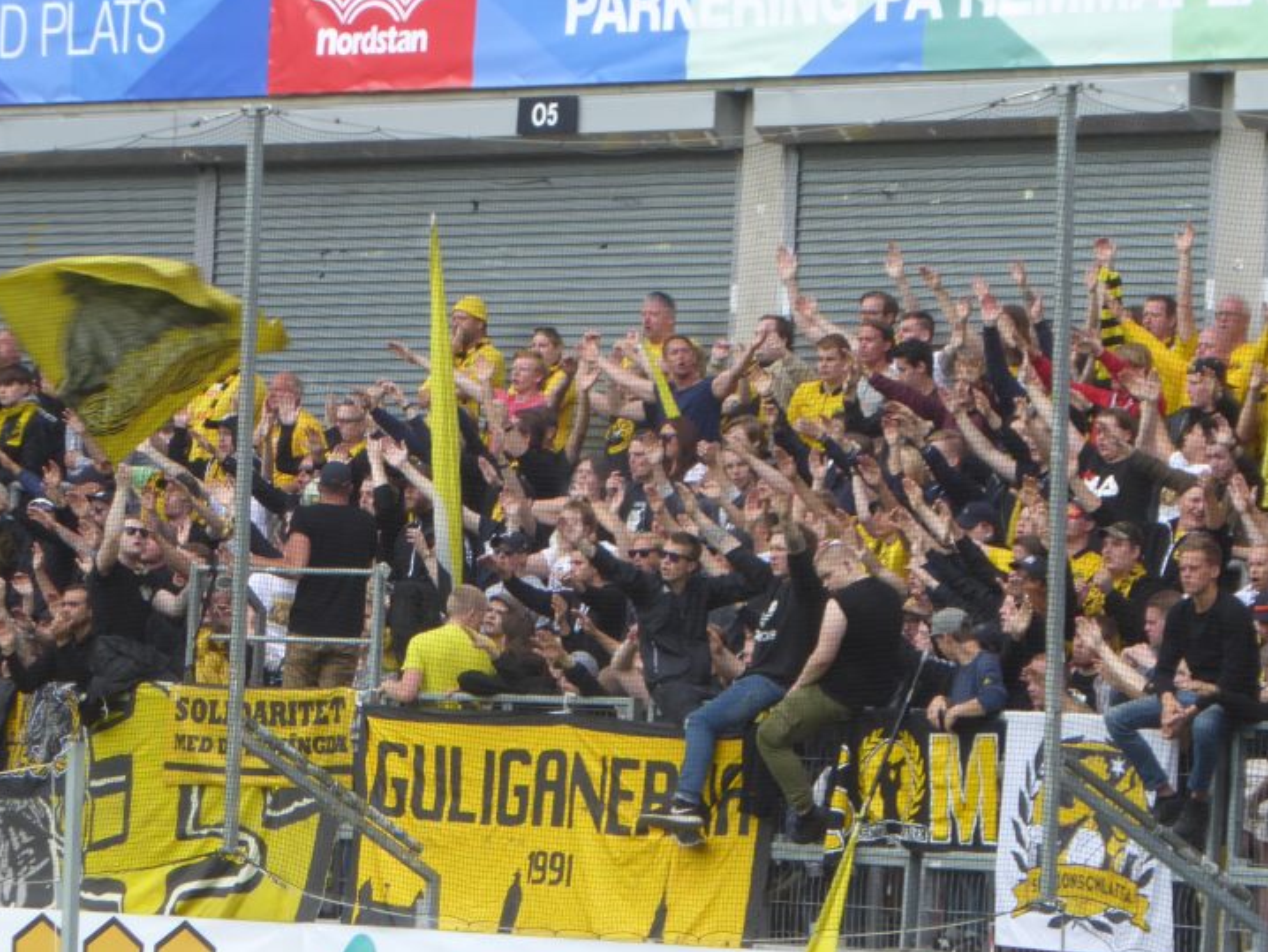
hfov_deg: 6.6
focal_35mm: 298
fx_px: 10920
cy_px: 477
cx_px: 516
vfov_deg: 5.0
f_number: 7.1
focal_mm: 38.4
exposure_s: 1/80
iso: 200
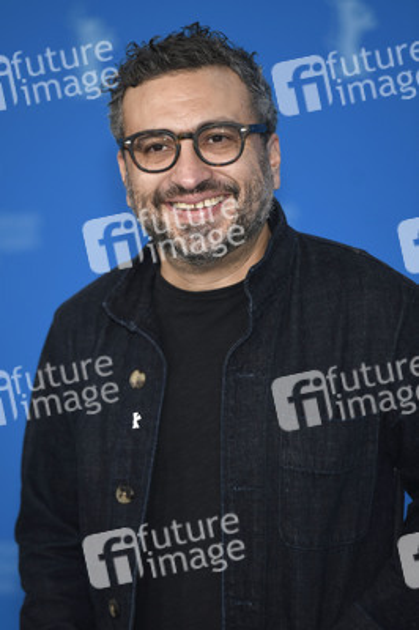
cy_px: 315
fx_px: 3497
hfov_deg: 6.9
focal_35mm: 200
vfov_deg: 10.3
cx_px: 210
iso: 640
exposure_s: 1/500
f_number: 3.5
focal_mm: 200
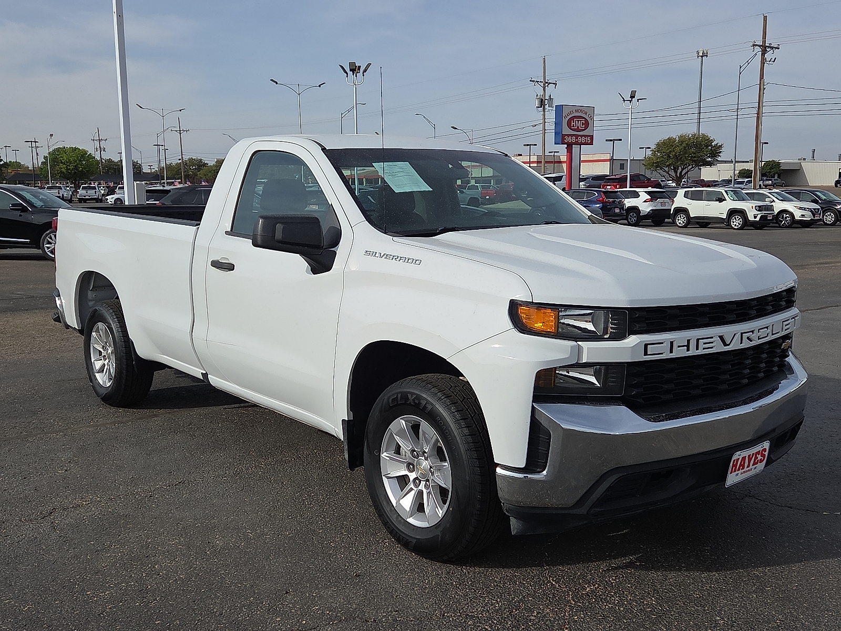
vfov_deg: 40.7
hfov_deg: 52.6
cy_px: 316
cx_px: 420
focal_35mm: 35
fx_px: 850
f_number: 1.8
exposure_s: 1/10000
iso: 77
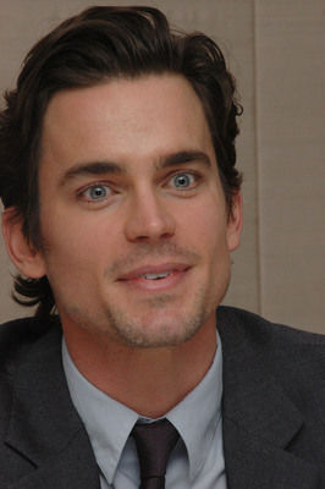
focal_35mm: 232
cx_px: 162
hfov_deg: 5.9
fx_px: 3154
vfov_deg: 8.9
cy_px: 244
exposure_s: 1/160
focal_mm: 155
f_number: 14
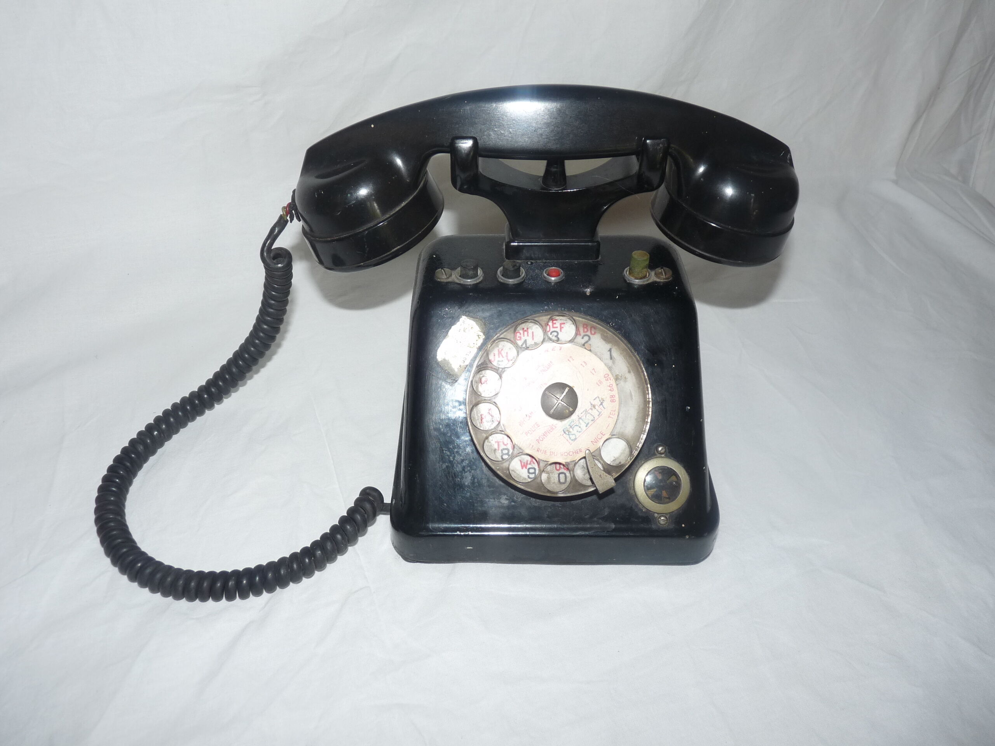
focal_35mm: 27
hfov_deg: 65.3
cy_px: 373
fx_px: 776
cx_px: 498
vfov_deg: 51.4
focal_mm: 4.8
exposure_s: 1/30
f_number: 2.8
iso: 100
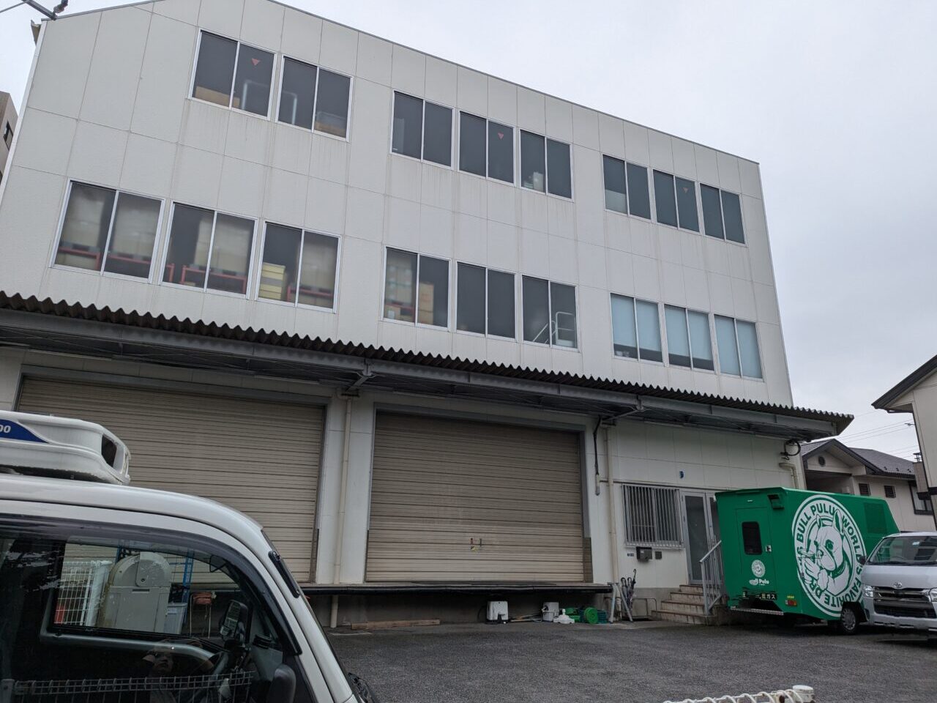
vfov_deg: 56.8
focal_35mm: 24
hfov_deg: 71.6
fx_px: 650
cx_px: 468
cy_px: 352
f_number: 1.85
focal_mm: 6.81
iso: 47
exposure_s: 1/1078
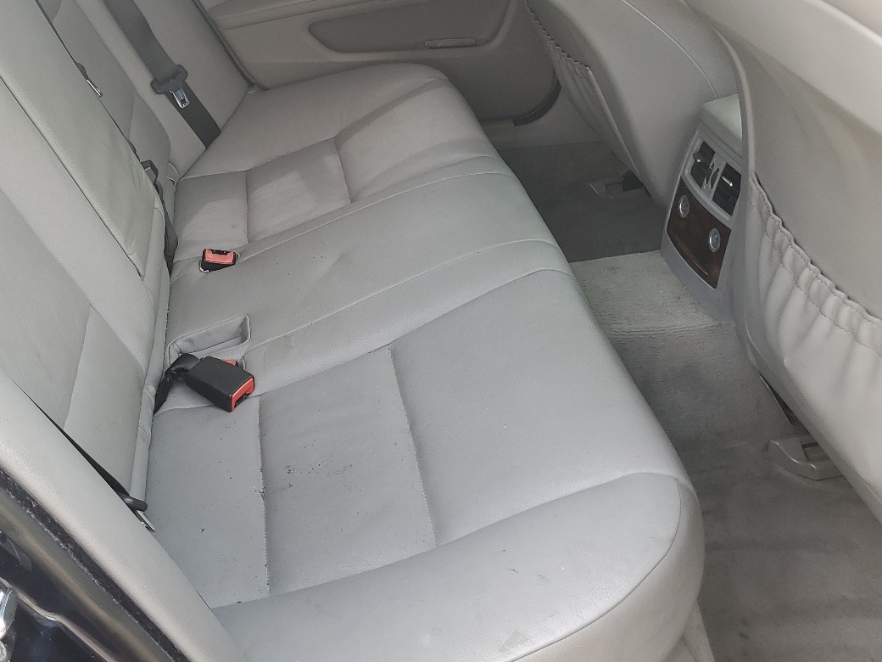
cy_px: 238
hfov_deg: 45.9
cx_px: 277
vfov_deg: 35.7
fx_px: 1019
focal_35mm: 40
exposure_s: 1/100
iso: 50
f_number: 1.5
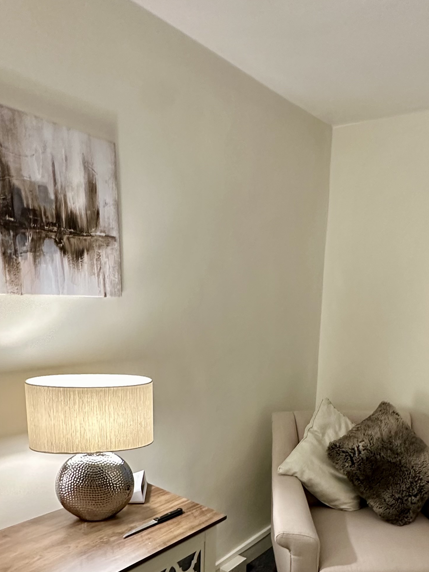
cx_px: 282
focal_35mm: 29
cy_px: 415
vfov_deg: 59.0
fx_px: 479
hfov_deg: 47.5
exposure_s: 1/50
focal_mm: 2.22
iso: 400
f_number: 2.2
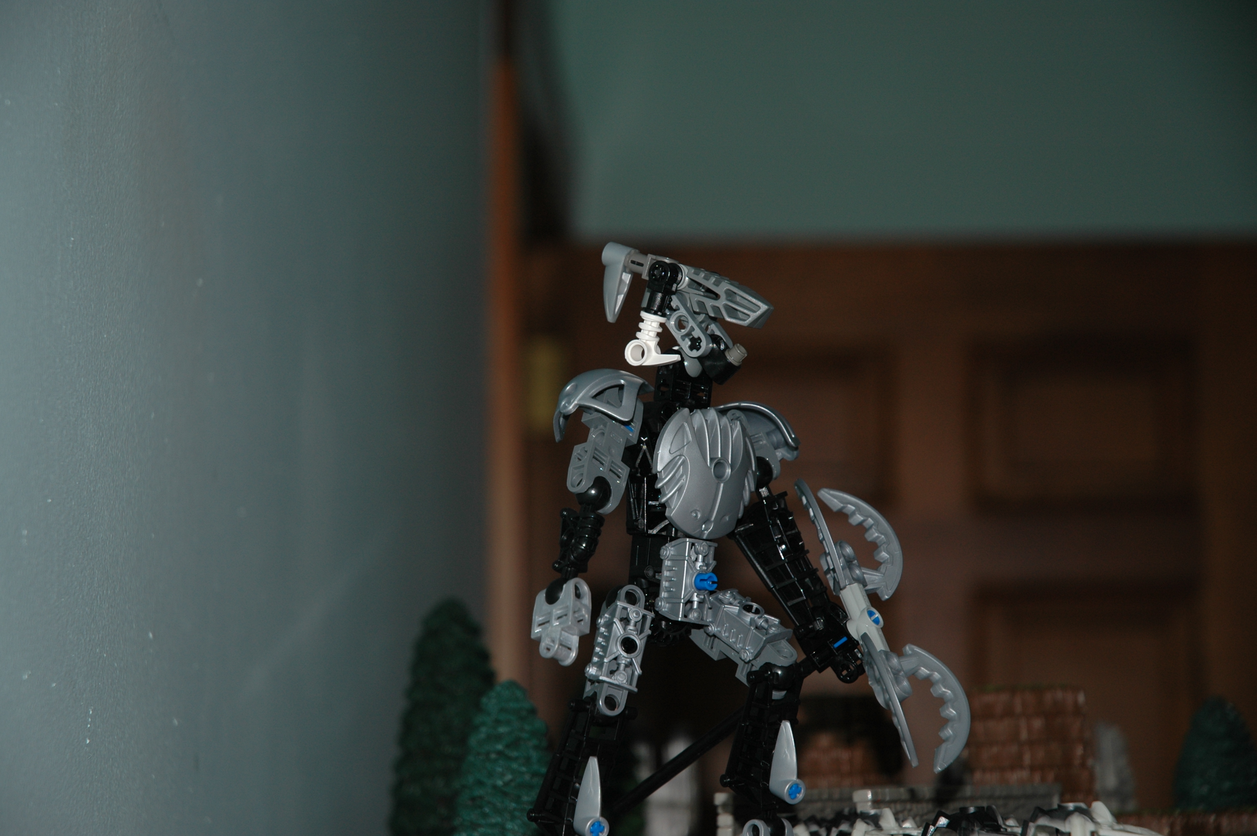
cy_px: 418
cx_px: 628
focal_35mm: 105
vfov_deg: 13.0
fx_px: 3663
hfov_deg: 19.5
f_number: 4.5
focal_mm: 70
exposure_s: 1/60
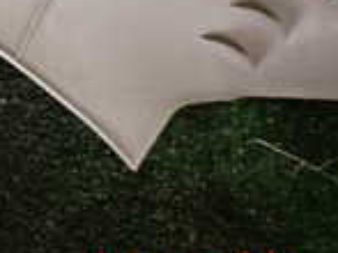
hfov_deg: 18.2
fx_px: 995
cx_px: -74
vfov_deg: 13.0
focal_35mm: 102
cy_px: -212
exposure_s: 1/25
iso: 800
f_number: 2
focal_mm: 4.5
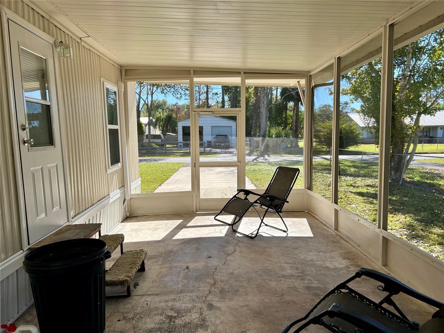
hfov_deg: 67.3
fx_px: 333
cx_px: 222
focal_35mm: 26
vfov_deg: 53.1
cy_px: 166
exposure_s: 1/1159
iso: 50
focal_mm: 5.7
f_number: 1.5
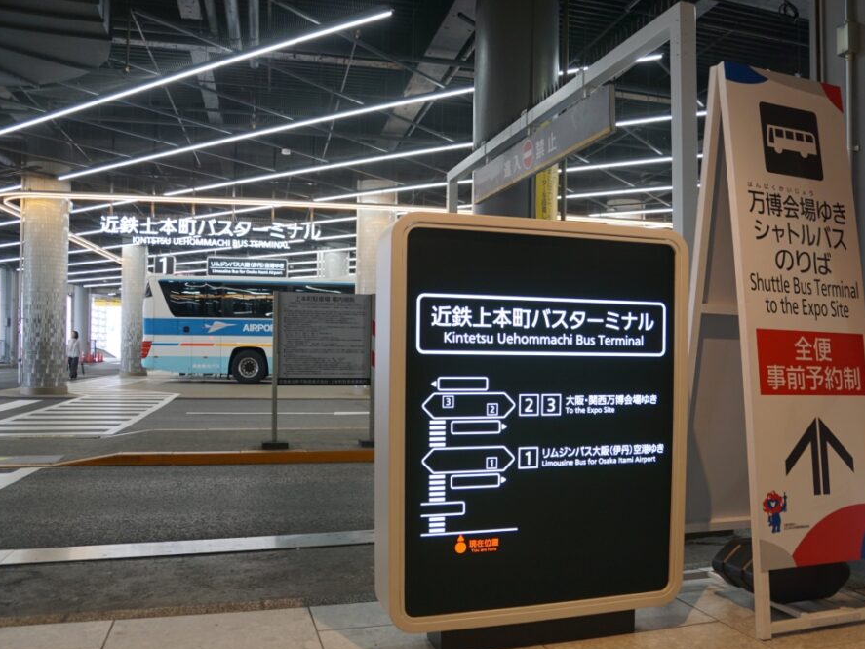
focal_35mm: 30
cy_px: 332
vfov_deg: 46.8
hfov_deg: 59.8
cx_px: 490
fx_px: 750
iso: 200
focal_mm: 18
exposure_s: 1/60
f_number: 3.5
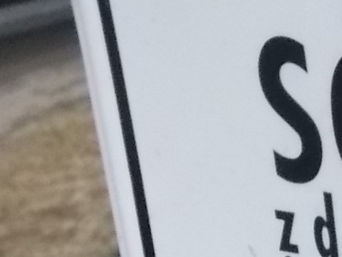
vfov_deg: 14.1
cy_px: 233
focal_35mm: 104
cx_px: 649
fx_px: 1028
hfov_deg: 15.6
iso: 400
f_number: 8
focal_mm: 4.6
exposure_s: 1/1250
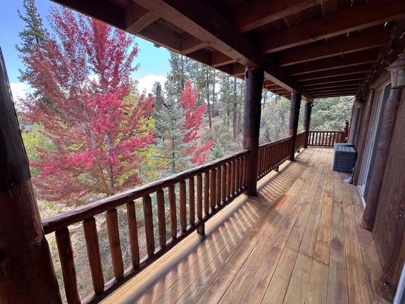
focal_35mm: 14
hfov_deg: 102.1
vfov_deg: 85.7
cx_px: 202
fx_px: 164
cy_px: 152
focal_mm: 2.22
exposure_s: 1/99
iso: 40
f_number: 2.2
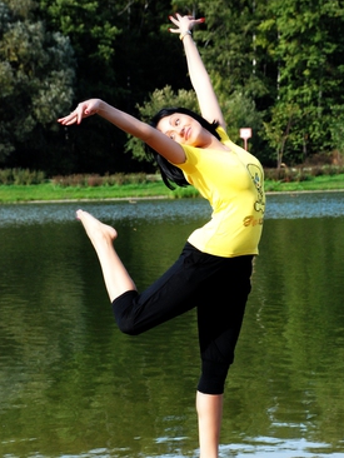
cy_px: 277
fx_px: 1456
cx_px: 178
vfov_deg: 17.9
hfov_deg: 13.5
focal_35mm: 110
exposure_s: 1/800
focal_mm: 62
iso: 800
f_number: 7.1
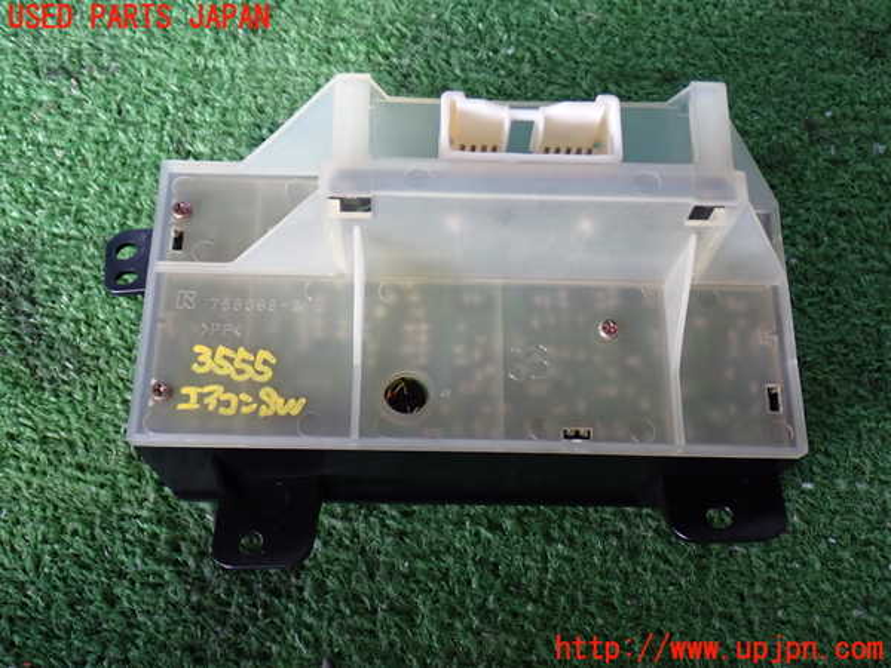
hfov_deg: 45.8
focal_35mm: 41
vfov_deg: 35.1
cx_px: 446
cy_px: 334
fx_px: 1055
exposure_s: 1/40
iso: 320
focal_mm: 7.31
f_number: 2.8
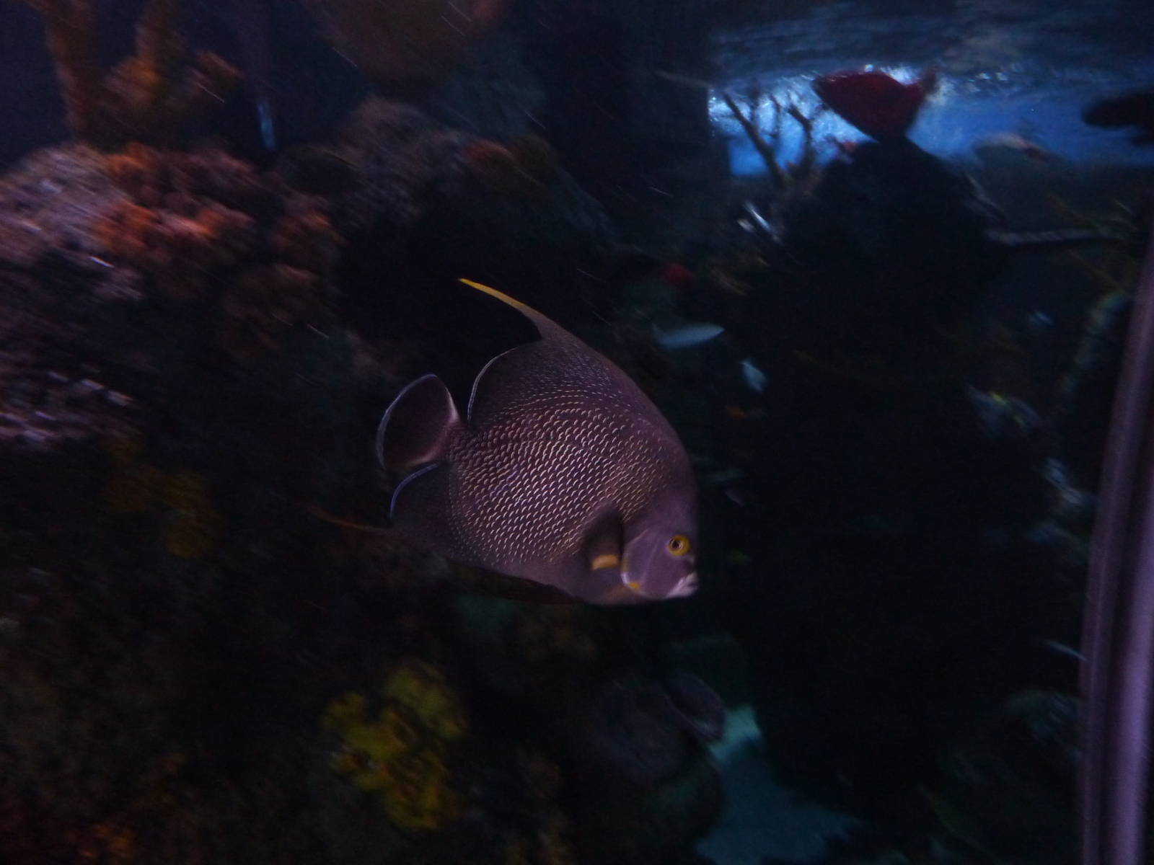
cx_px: 577
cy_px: 432
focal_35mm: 25
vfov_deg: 54.9
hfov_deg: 69.4
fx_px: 833
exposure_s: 1/8
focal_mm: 4.1
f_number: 3.3
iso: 400
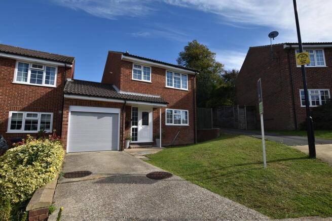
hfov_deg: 92.4
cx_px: 166
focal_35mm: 17
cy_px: 110
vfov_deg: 69.7
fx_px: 159
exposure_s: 1/200
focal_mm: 11.5
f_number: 7.1
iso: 100
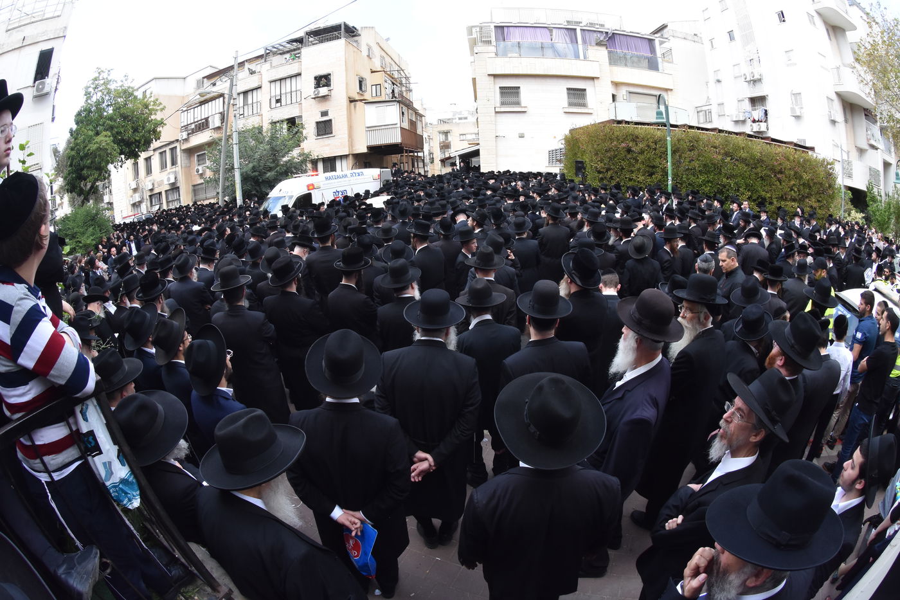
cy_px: 300
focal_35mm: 16
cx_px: 450
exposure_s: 1/200
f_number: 14
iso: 1000
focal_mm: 10.5
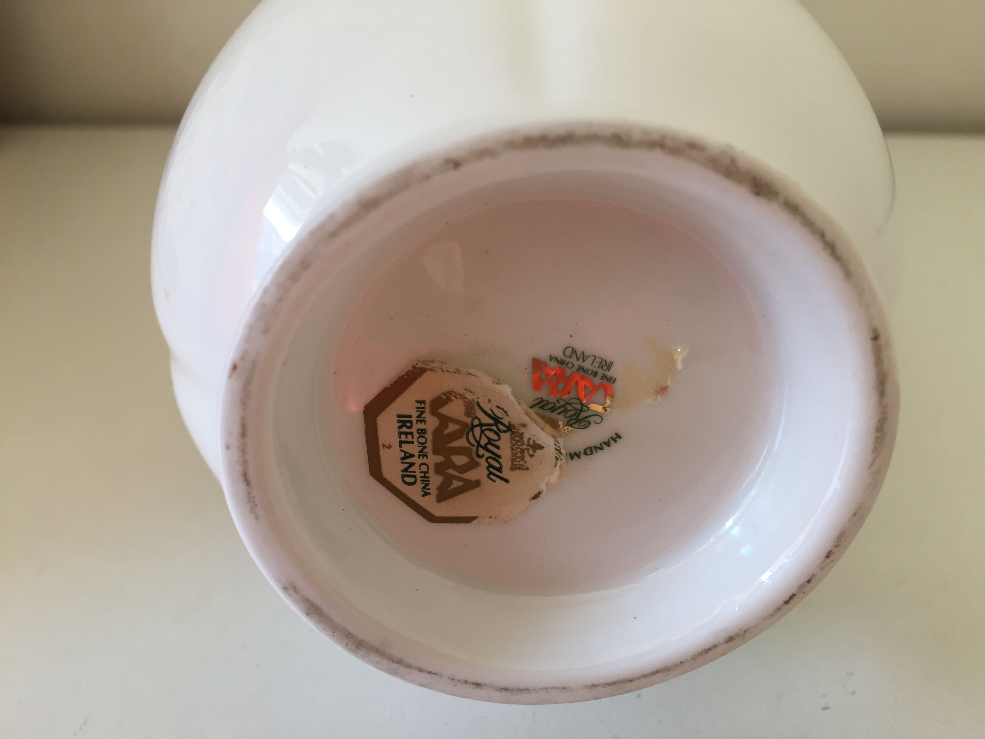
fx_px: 825
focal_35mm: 29
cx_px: 492
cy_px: 370
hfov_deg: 61.7
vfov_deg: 48.2
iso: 32
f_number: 2.2
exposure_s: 1/33
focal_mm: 4.15
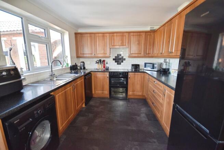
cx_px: 112
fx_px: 93
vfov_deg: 77.4
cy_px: 75
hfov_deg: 100.4
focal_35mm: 15
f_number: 4
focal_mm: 10
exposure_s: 1/60
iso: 800
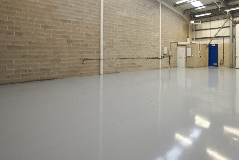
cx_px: 172
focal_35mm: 21
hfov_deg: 76.6
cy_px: 51
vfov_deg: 58.0
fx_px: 139
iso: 320
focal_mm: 14
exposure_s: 1/20
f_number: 5.6
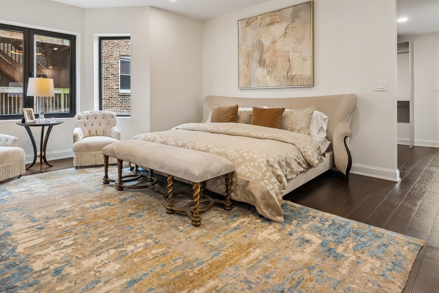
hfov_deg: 79.5
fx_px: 256
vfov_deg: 58.0
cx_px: 161
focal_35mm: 21
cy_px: 94
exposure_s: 1/30
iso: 320
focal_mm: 14
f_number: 8
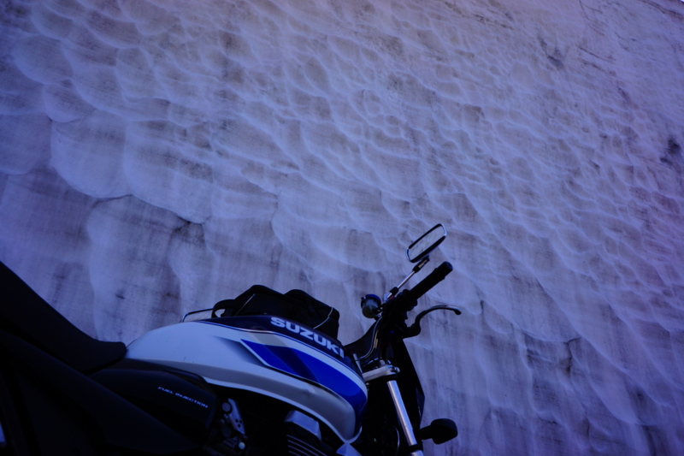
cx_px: 342
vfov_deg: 43.6
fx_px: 570
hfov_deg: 61.9
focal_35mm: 30
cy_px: 228
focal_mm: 20
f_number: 5.6
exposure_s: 1/1000
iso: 100
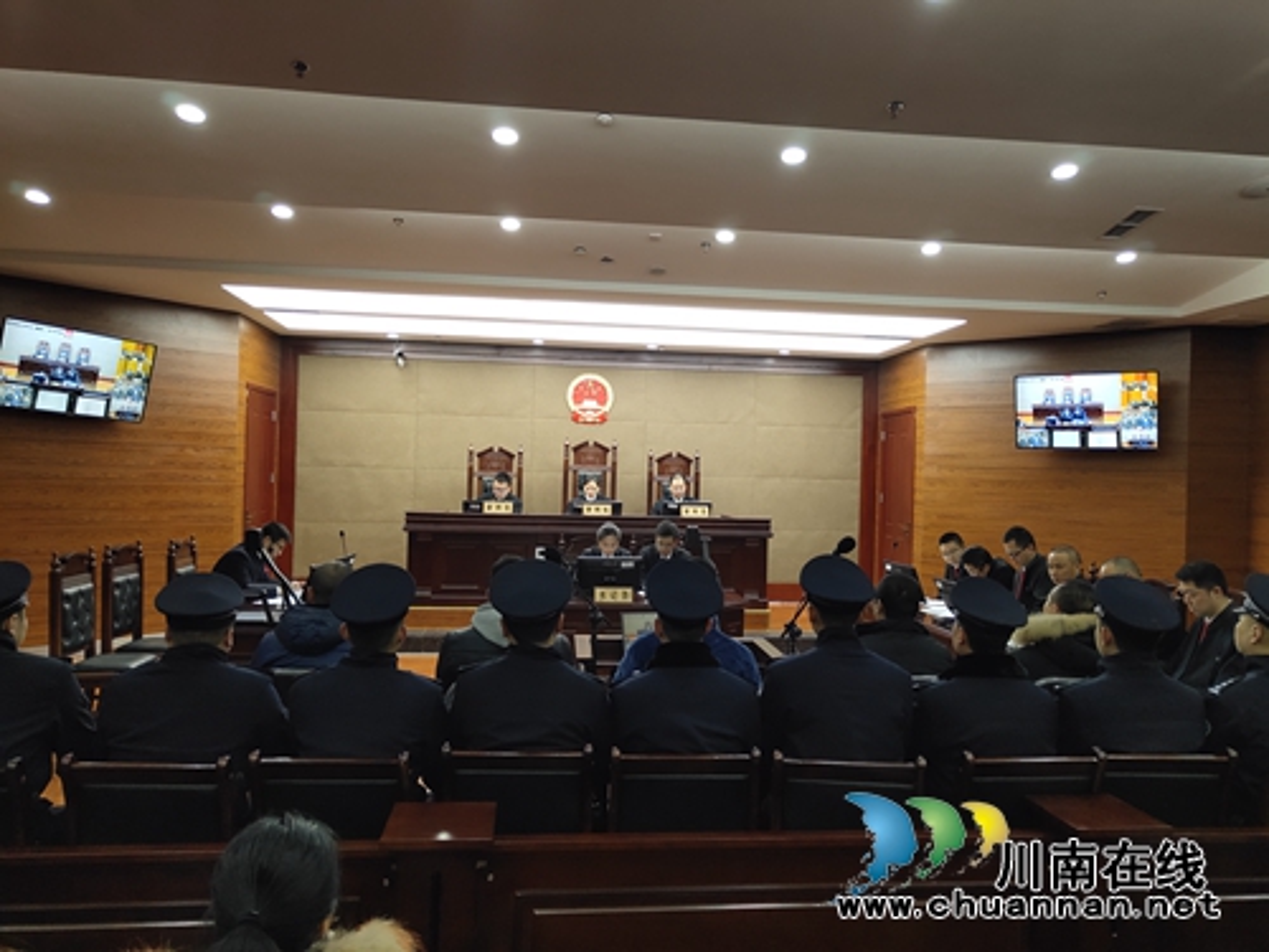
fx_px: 1063
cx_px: 634
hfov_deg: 61.7
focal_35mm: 29
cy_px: 476
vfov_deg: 48.2
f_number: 1.8
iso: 252
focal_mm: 4.27
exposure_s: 1/100
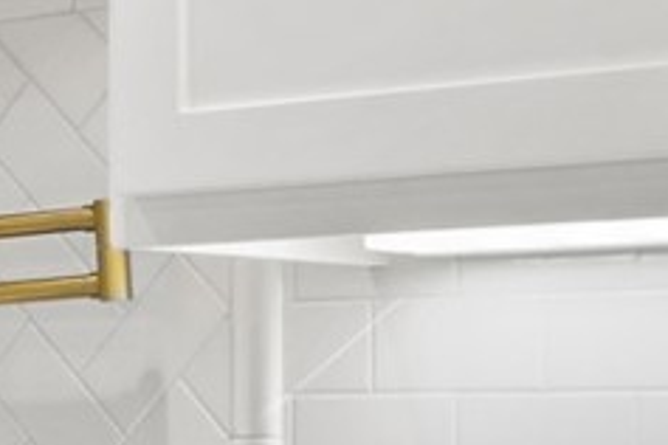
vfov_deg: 9.2
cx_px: -302
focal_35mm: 149
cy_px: 393
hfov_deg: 13.1
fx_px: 2768
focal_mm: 34.5
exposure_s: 1/15
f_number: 4
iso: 640
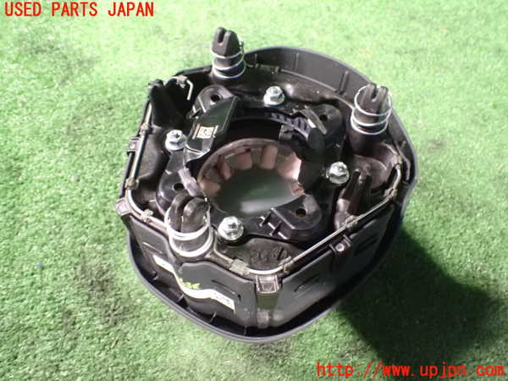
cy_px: 190
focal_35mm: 30
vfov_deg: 46.8
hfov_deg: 60.0
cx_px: 254
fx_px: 440
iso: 1600
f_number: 2.3
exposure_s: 1/20
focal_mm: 5.4
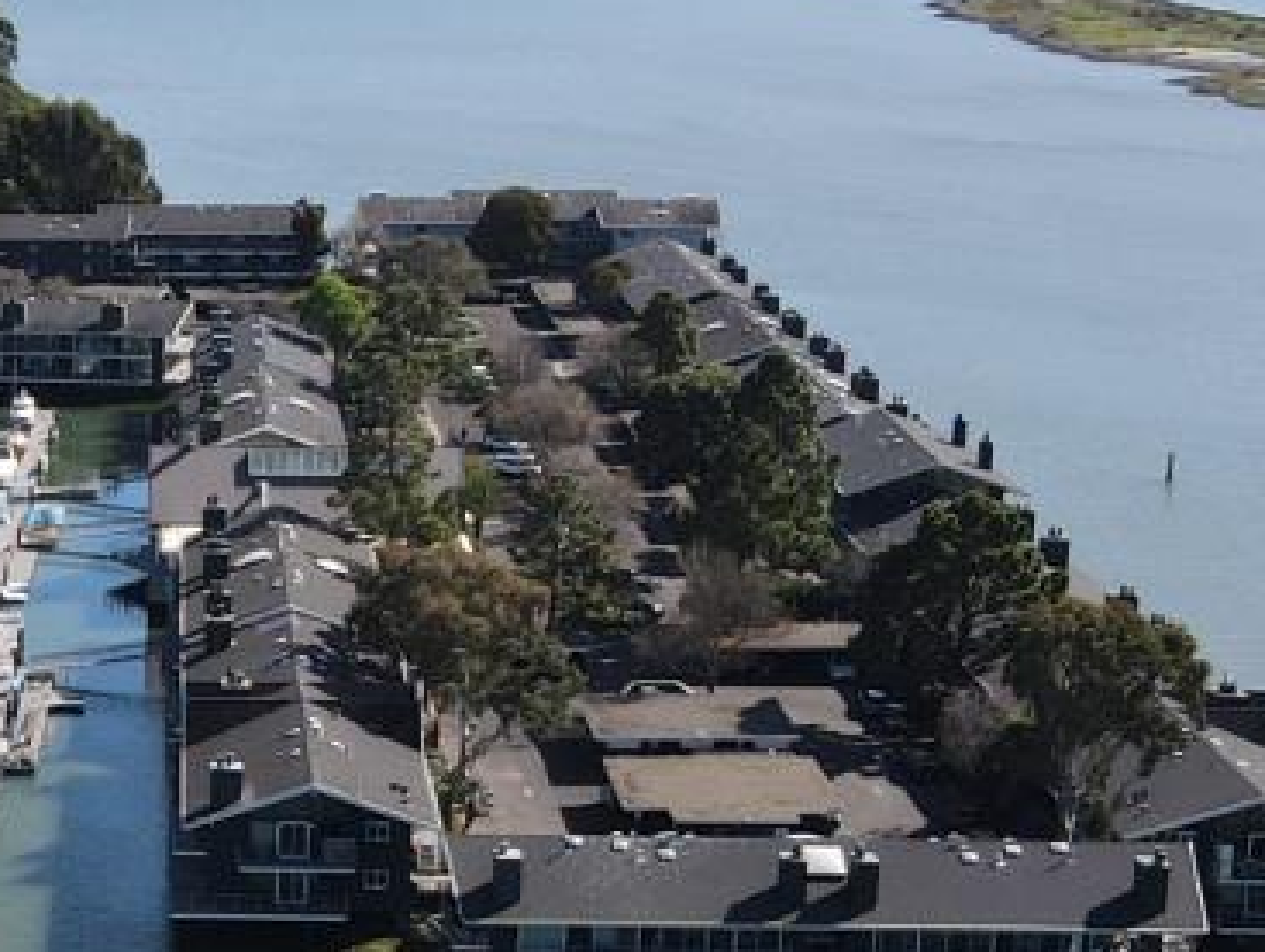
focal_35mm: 98
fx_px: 3585
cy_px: 809
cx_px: -93
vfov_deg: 15.0
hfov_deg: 19.3
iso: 100
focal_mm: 4.5
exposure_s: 1/640
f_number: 2.8
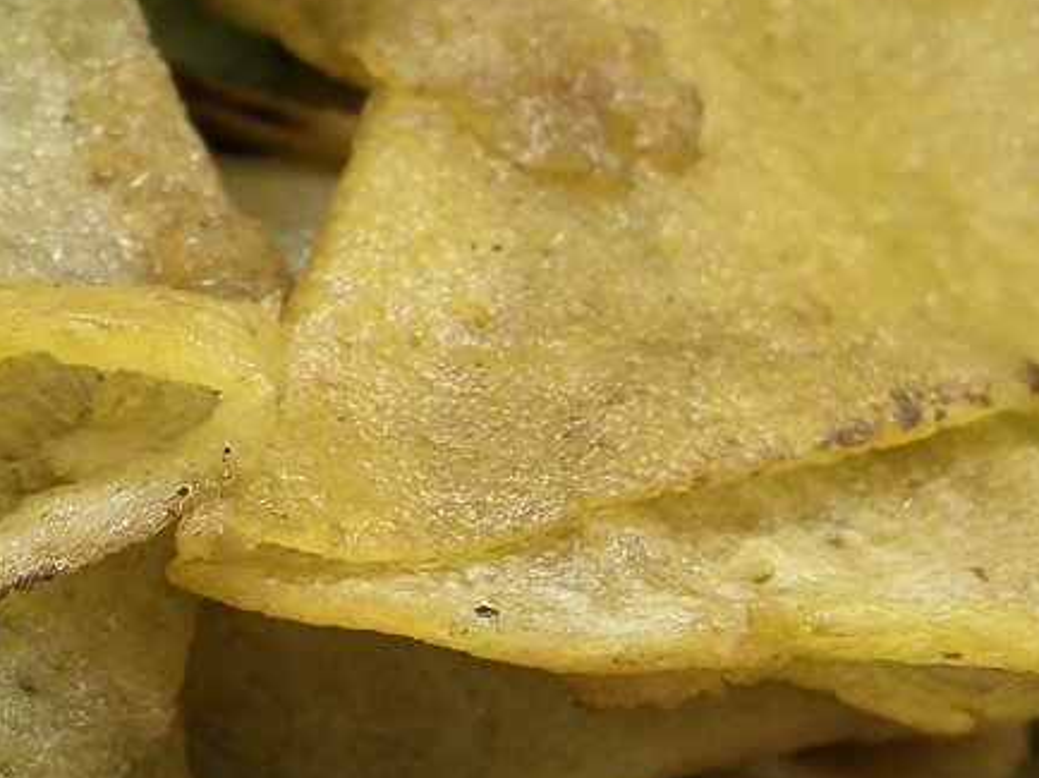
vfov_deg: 8.7
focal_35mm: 170
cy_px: 766
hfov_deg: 11.3
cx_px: -300
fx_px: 5100
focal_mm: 6.35
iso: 160
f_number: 2
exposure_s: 1/100
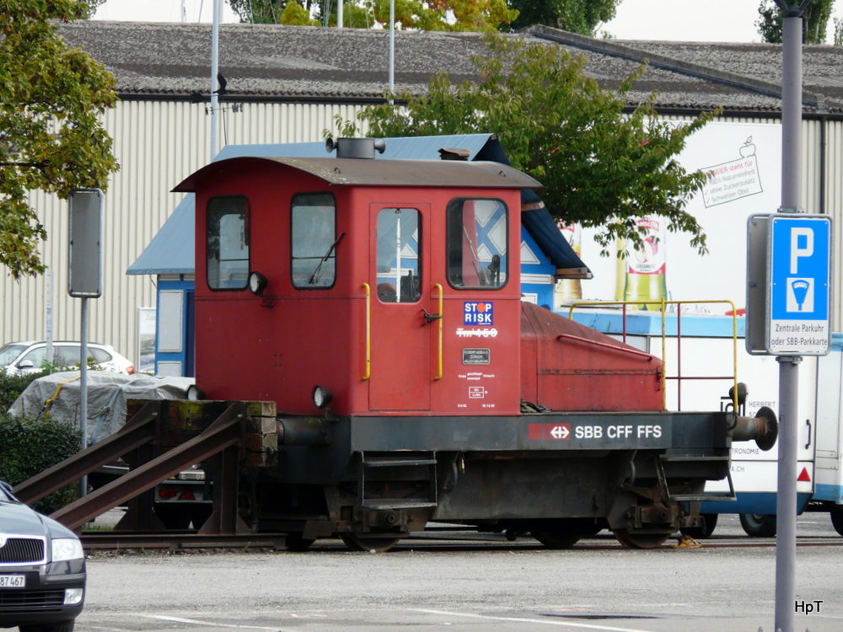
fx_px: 7038
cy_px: 316
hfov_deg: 6.9
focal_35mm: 289
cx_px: 422
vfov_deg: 5.1
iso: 100
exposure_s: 1/250
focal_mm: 47.5
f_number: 4
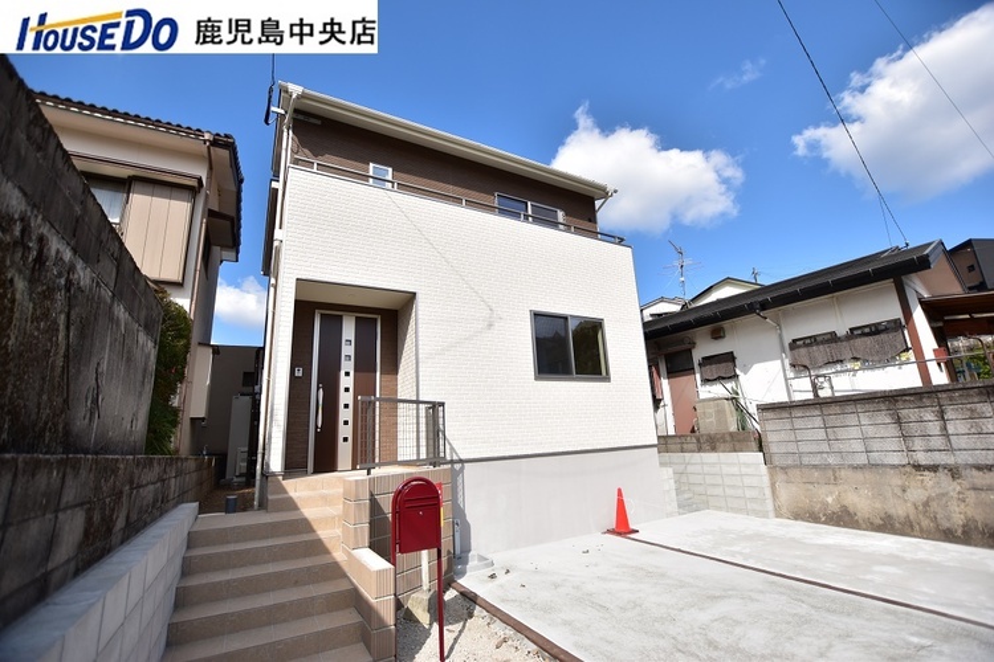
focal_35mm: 15
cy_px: 331
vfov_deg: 77.3
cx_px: 497
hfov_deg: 100.4
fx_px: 414
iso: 160
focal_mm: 10
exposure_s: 1/2500
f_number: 3.5
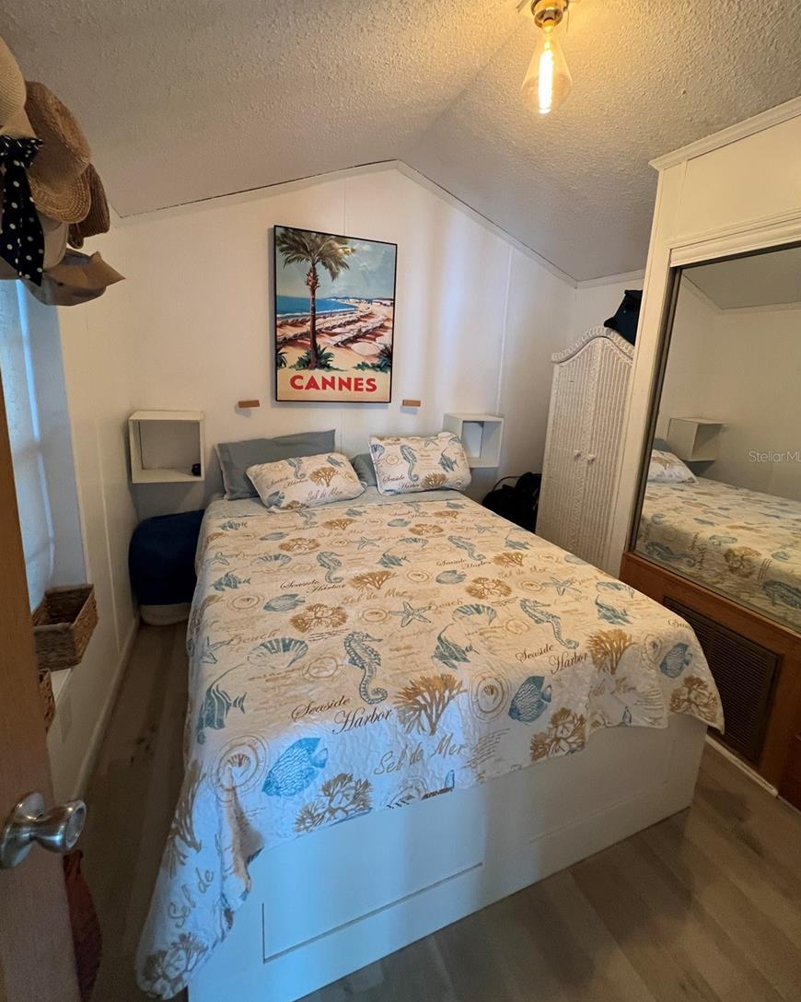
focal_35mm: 14
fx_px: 415
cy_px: 456
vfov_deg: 100.4
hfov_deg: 88.0
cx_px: 400
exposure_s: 1/60
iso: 320
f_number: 1.8
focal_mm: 1.57
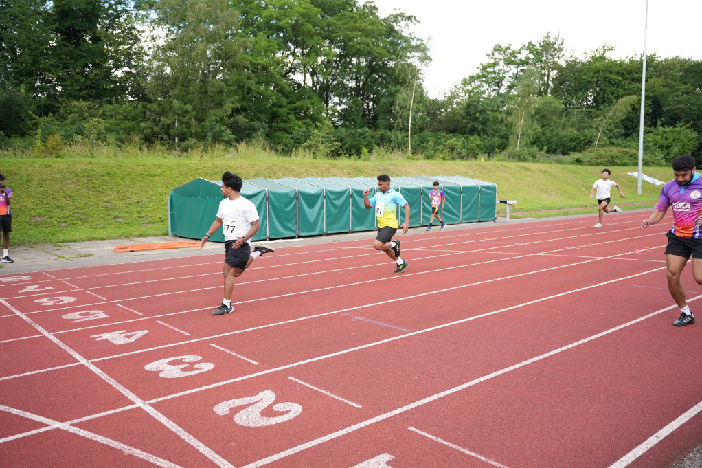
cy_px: 234
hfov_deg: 62.4
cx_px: 351
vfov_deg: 44.0
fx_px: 579
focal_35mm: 30
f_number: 2.8
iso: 250
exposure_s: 1/800
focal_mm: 29.7
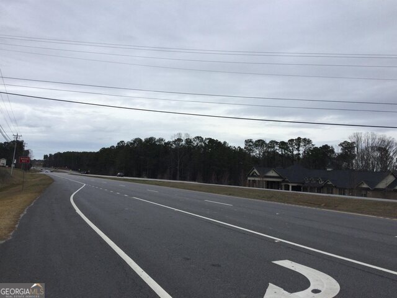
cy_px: 149
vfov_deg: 45.4
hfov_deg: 58.4
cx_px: 198
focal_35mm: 31
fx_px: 356
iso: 25
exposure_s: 1/1131
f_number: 2.4
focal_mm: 3.3
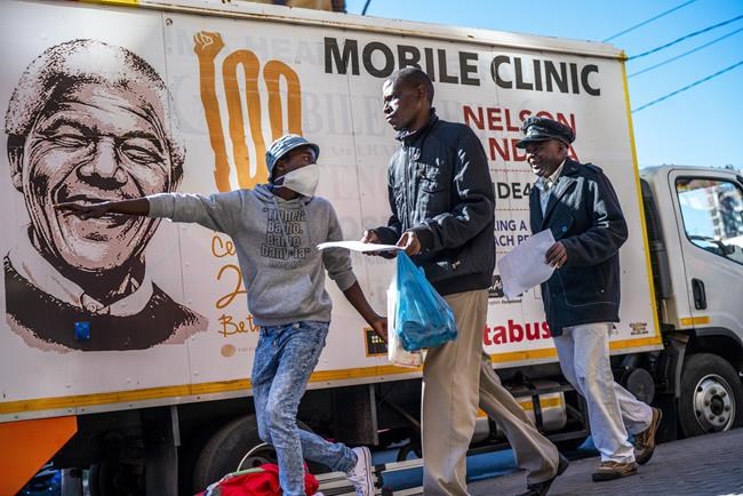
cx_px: 372
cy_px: 248
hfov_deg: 39.6
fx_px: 1032
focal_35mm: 50
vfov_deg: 27.0
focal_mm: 50
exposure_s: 1/2000
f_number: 2.8
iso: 200
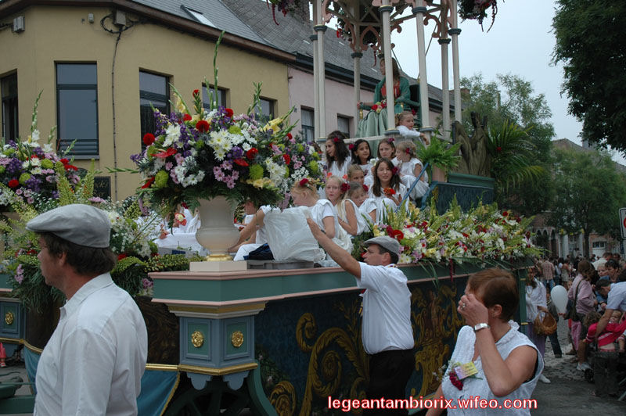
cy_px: 208
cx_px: 313
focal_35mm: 38
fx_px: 652
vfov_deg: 35.4
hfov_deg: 51.3
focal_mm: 25
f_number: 6.3
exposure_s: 1/200
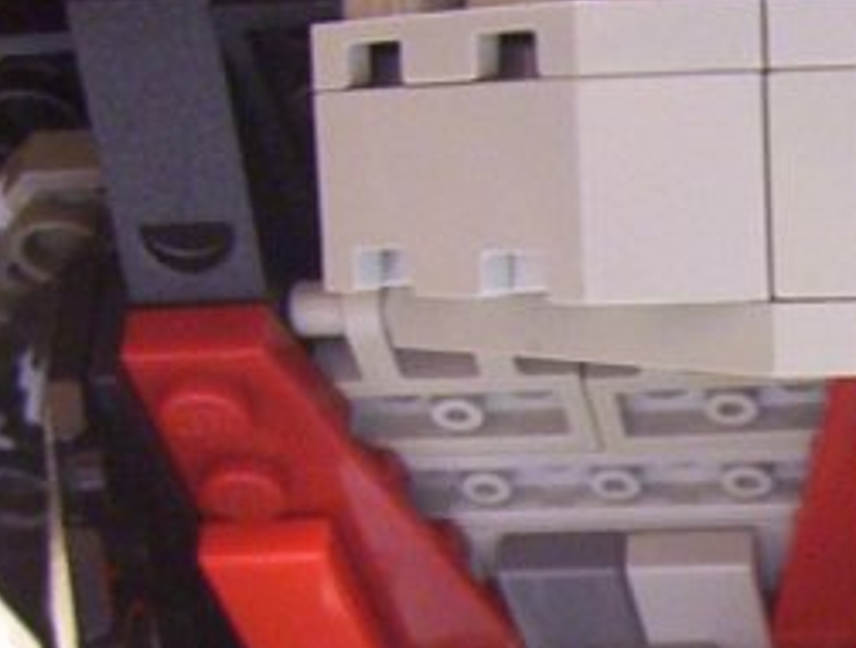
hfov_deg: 14.0
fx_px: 3374
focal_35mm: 136
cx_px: 1059
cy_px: 767
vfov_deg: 10.8
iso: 200
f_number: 2.73
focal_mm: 5.77
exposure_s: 1/8
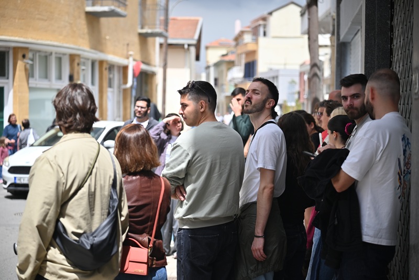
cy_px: 140
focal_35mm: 75
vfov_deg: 18.2
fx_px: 873
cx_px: 210
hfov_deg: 27.0
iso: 320
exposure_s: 1/4000
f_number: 2.8
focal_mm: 75
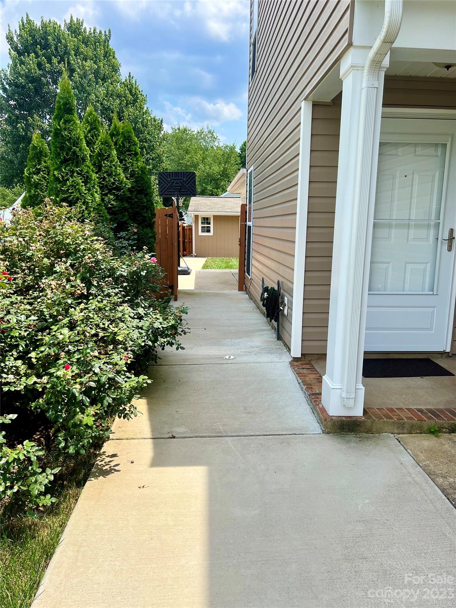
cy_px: 304
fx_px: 457
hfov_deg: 53.1
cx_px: 228
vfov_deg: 67.3
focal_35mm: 26
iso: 50
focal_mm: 5.7
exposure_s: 1/2915
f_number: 1.5
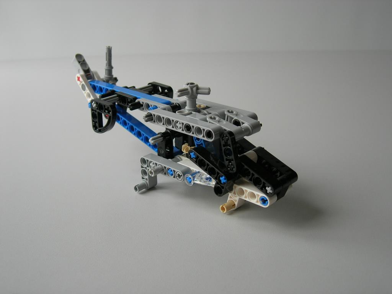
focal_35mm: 41
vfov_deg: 35.1
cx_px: 196
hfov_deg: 45.8
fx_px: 464
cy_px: 147
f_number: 2.9
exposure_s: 1/24.3
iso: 64
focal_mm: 8.5
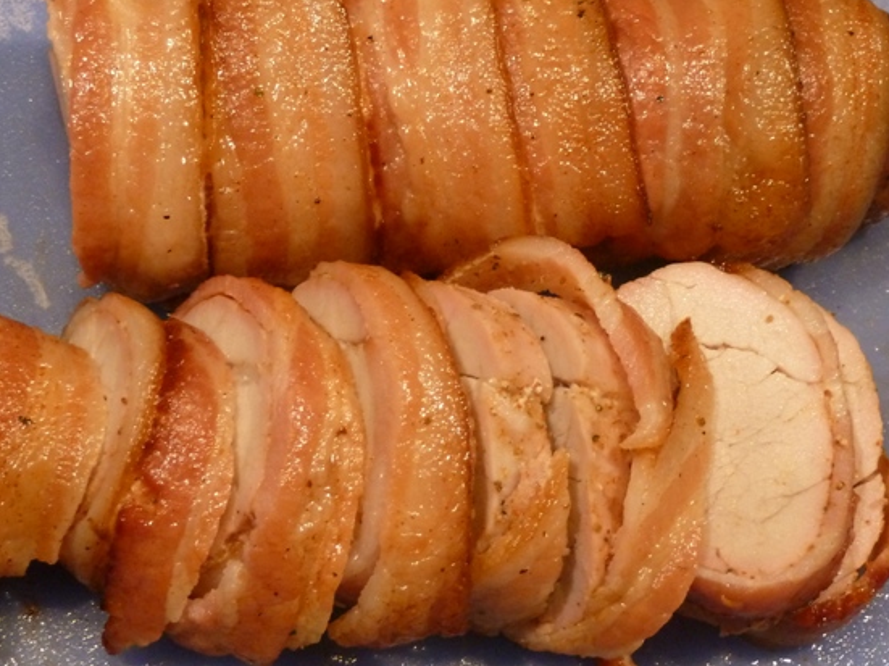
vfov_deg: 24.0
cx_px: 360
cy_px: 326
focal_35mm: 61
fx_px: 1566
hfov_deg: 31.6
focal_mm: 6.9
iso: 400
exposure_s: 1/13
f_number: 3.7
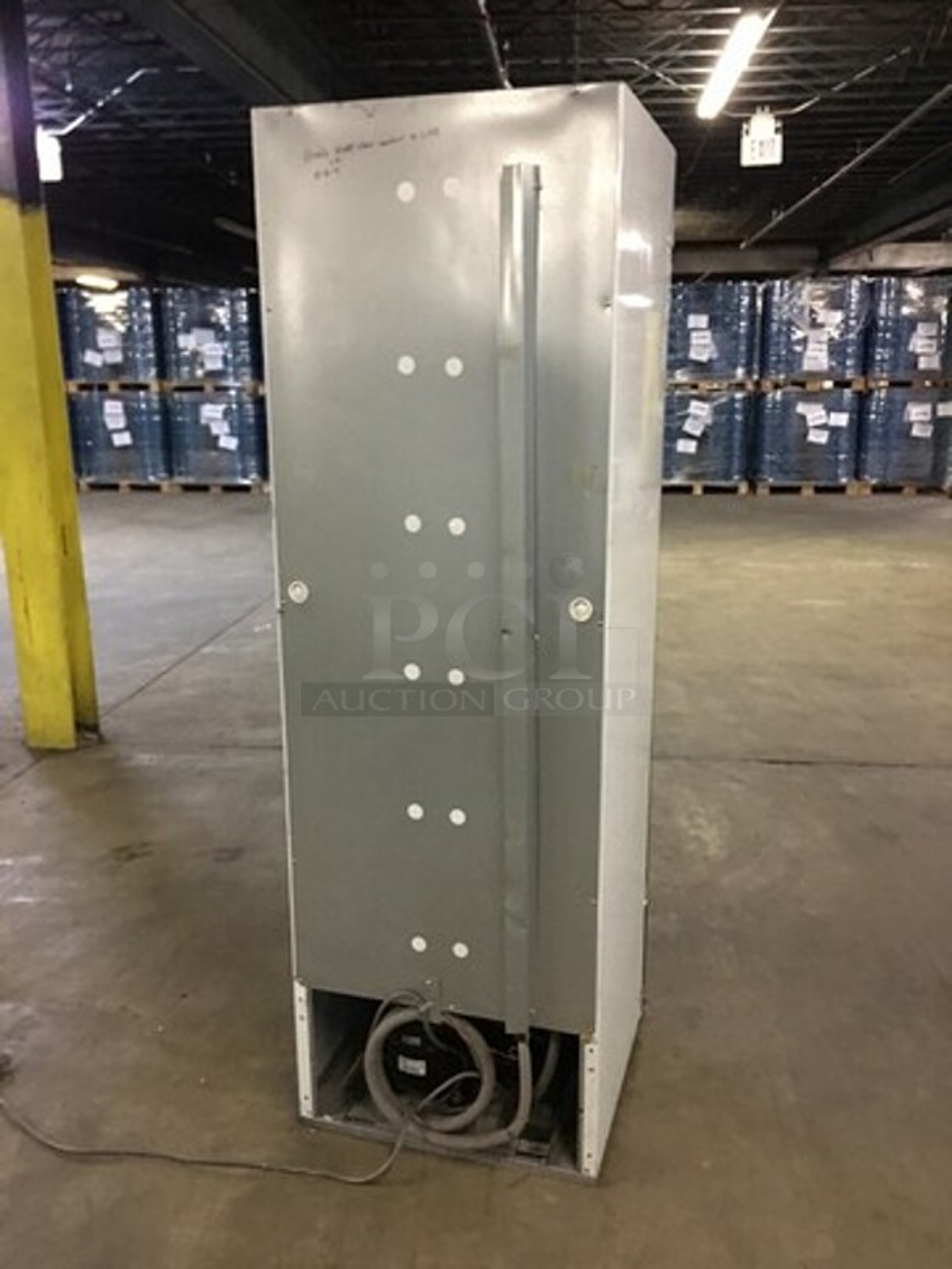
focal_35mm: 29
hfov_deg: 48.2
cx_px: 476
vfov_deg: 61.7
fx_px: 1063
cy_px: 634
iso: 80
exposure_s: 1/4
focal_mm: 4.15
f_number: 2.2
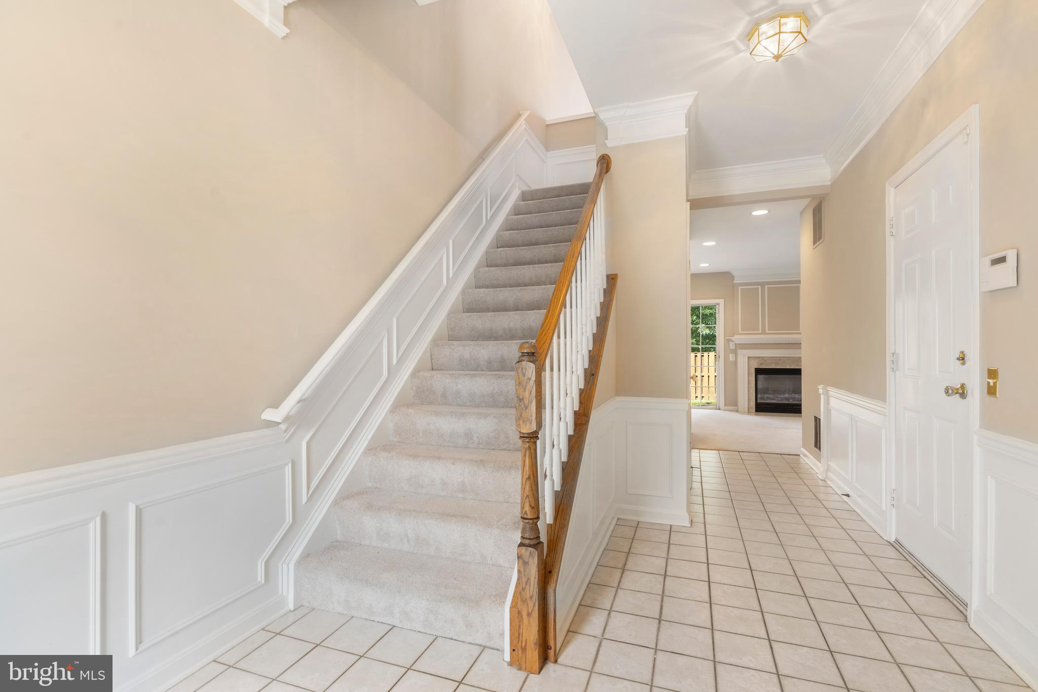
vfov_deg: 73.7
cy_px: 346
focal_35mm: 16
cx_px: 519
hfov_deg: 96.8
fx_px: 461
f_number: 8
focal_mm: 16
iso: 200
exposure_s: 1/6
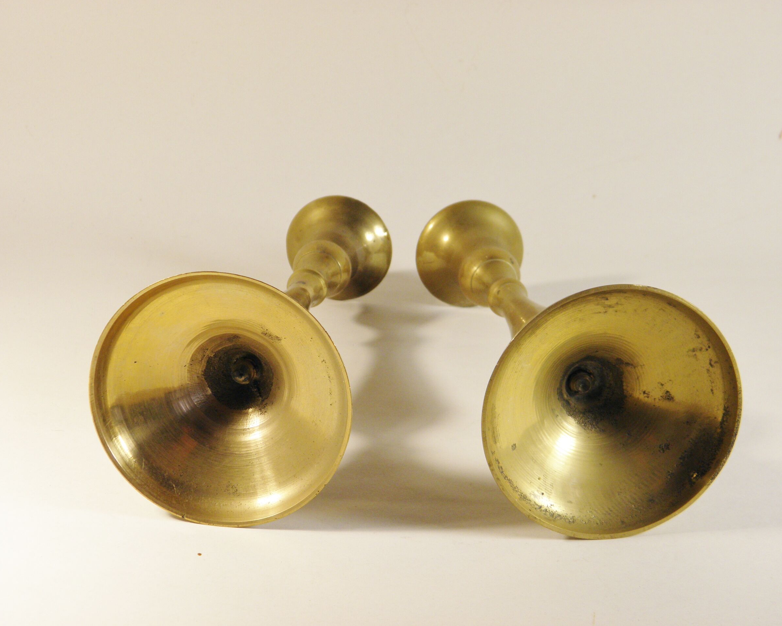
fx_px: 1643
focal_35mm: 71
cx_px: 410
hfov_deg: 26.8
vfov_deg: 21.6
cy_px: 313
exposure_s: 1/50
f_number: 4.3
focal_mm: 12.2
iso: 125
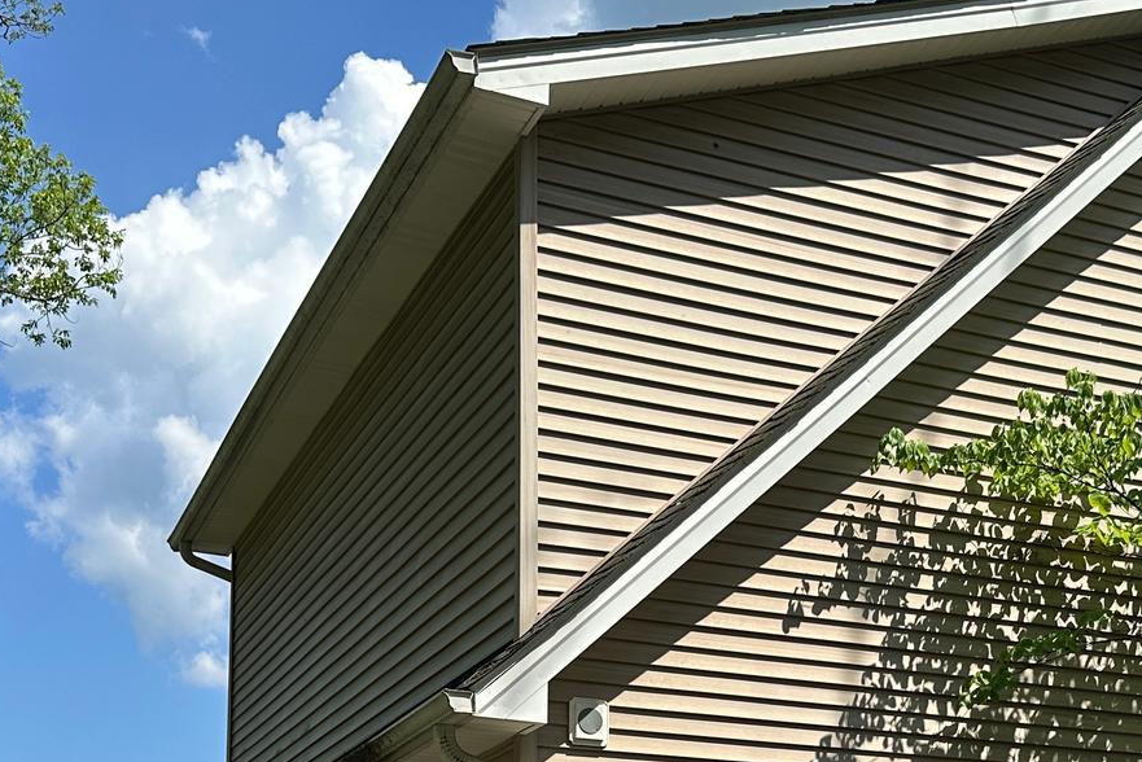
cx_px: 814
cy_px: 880
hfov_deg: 34.0
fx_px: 1840
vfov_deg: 21.9
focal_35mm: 58
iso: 80
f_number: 1.78
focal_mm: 6.86
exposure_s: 1/3247
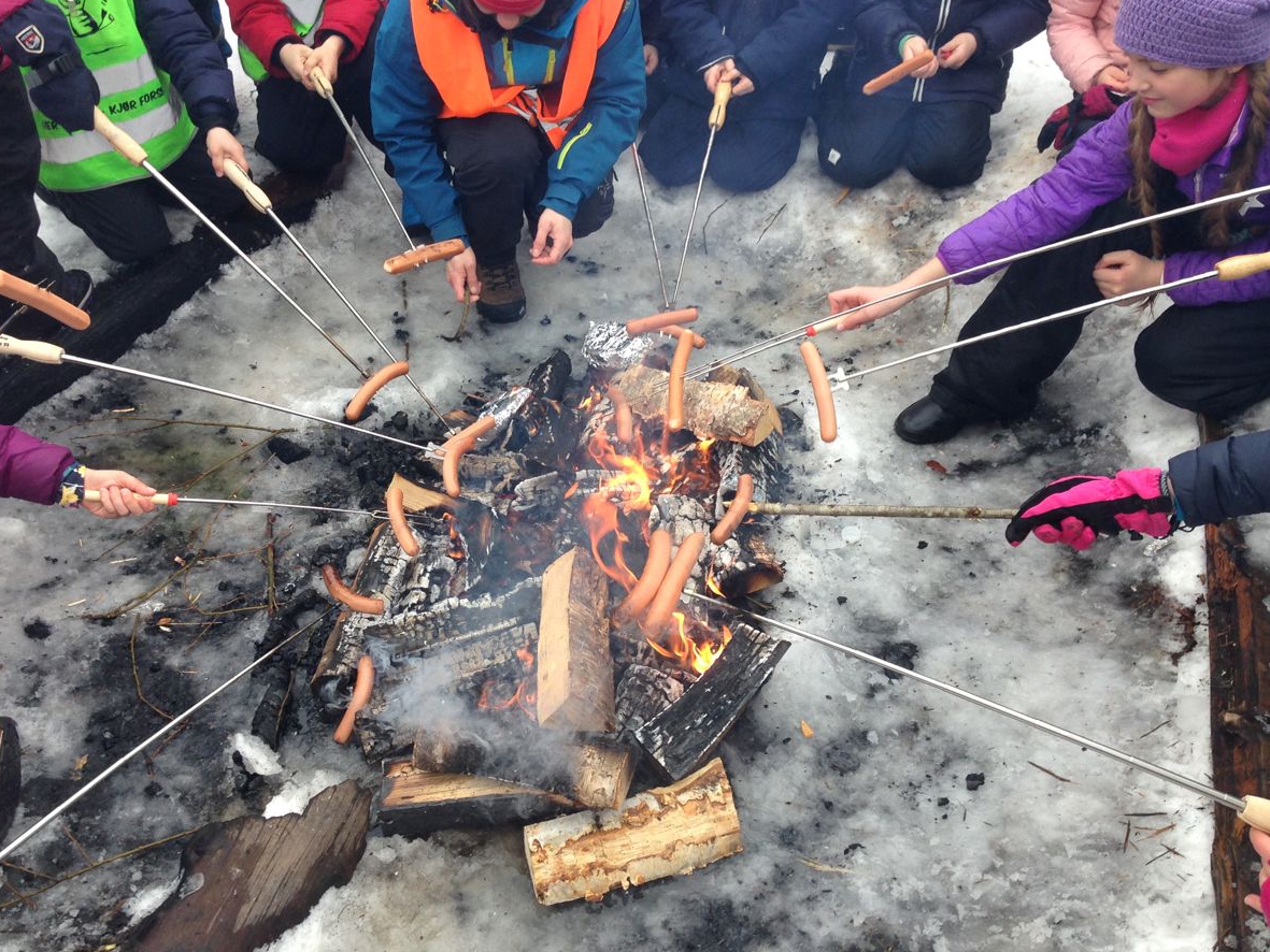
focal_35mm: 38
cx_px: 572
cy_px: 503
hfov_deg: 48.9
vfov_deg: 37.7
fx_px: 1394
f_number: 2.4
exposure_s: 1/199
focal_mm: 4.12
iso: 50
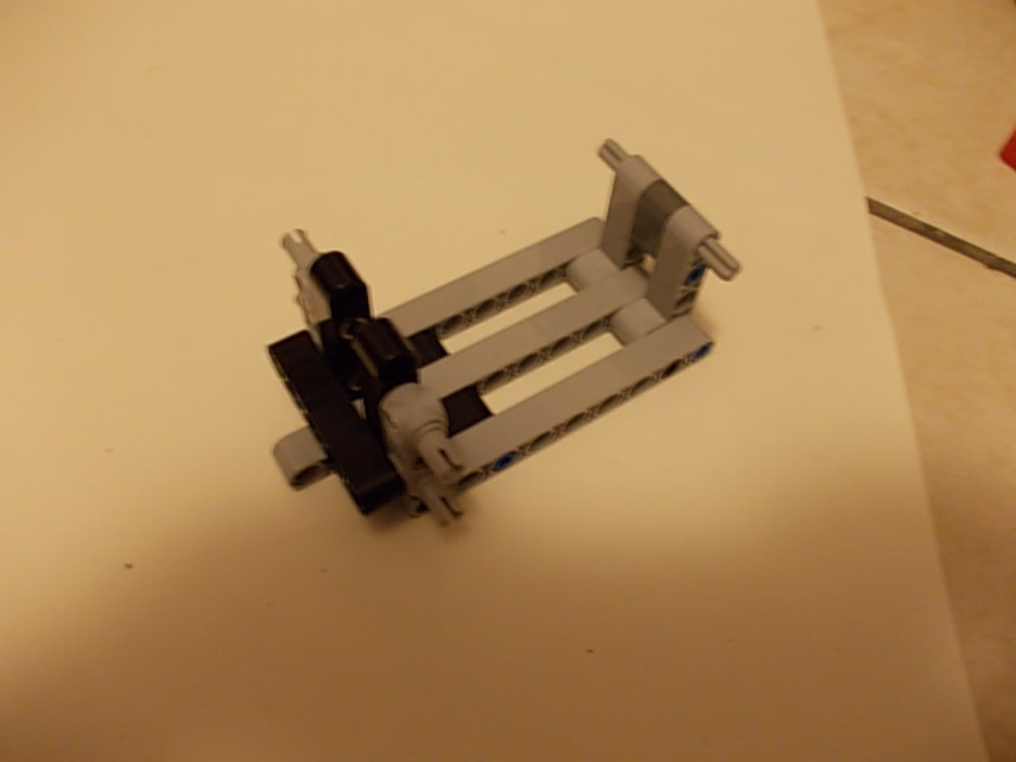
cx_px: 508
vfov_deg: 49.7
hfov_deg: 63.4
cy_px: 381
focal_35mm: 28
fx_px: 822
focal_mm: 4
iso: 200
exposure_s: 1/5
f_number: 2.7
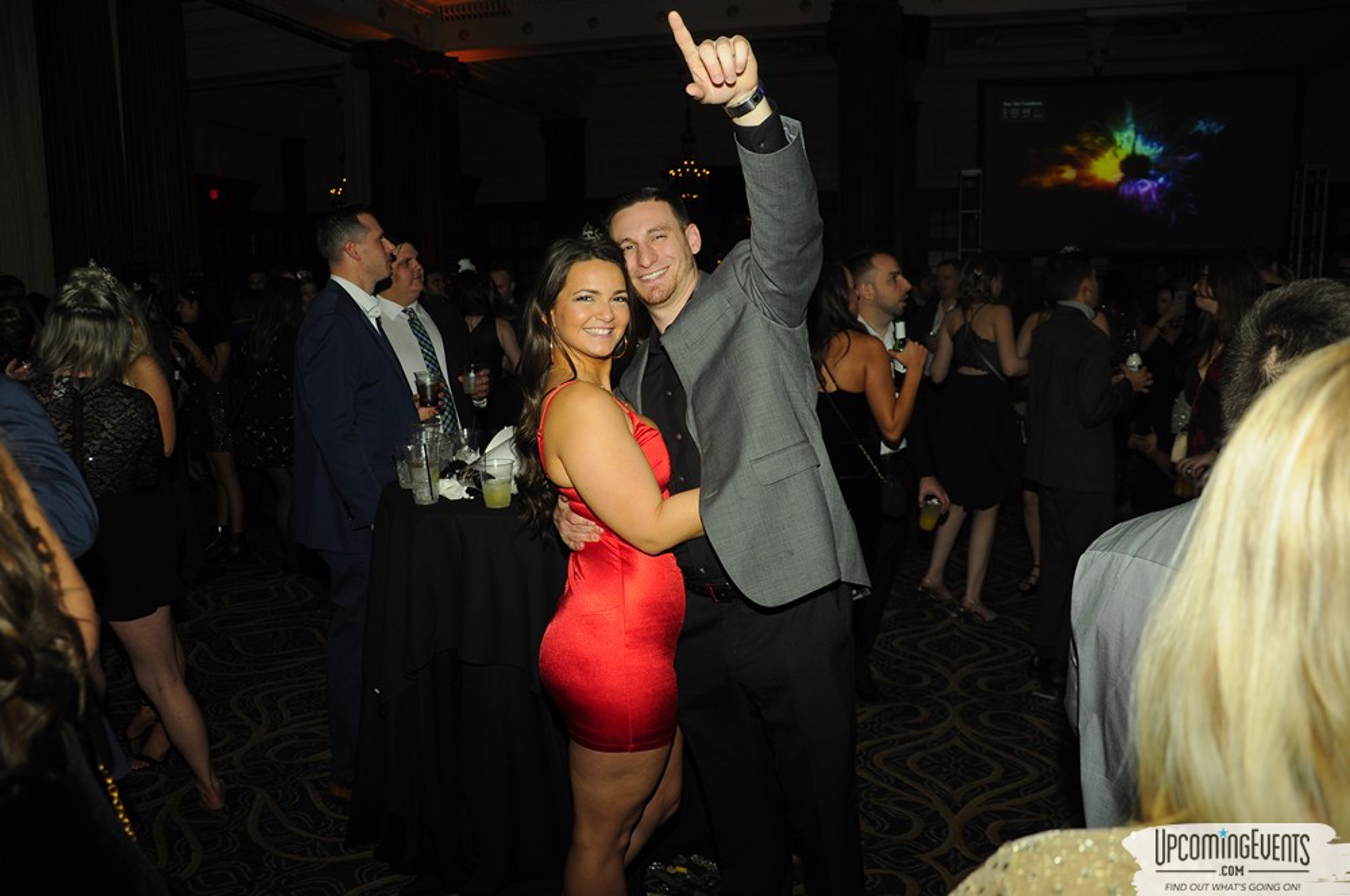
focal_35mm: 27
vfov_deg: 47.8
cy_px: 448
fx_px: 1011
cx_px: 675
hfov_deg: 67.4
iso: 400
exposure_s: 1/60
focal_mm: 18
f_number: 4.5
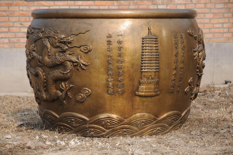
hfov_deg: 17.5
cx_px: 116
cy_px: 78
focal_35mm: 117
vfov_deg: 11.7
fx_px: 756
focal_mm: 78
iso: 400
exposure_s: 1/1000
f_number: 5.6
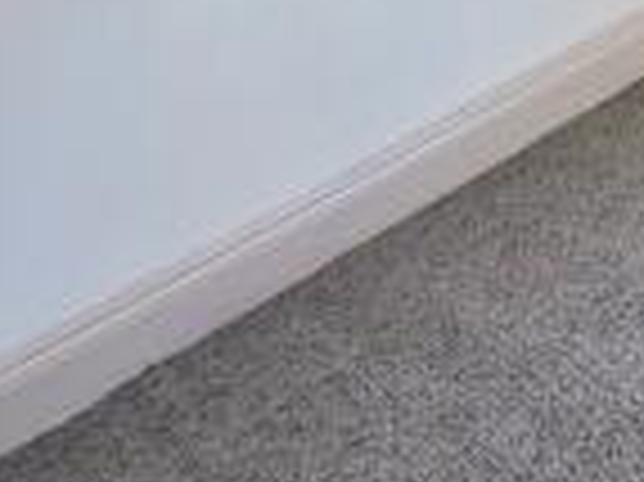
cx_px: 351
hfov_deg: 21.1
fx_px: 1729
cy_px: -464
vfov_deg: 13.7
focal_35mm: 93
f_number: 2.2
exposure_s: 1/50
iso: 50
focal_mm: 1.74
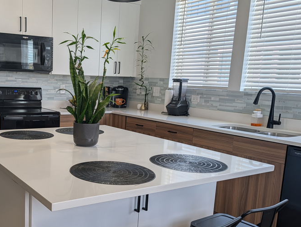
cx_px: 70
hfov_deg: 47.9
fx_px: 322
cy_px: 139
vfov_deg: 38.5
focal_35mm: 37
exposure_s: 1/302
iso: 17
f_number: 1.68
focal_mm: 6.9
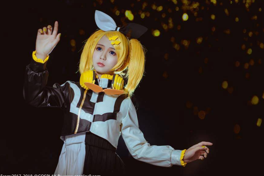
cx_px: 131
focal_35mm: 52
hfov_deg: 38.2
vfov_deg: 26.0
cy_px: 90
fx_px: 381
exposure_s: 1/125
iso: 500
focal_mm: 50
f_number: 2
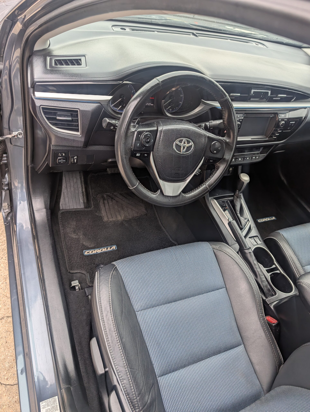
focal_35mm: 24
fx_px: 286
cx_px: 155
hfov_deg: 56.9
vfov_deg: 71.5
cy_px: 206
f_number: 1.68
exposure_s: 1/94.6
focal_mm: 6.9
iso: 51
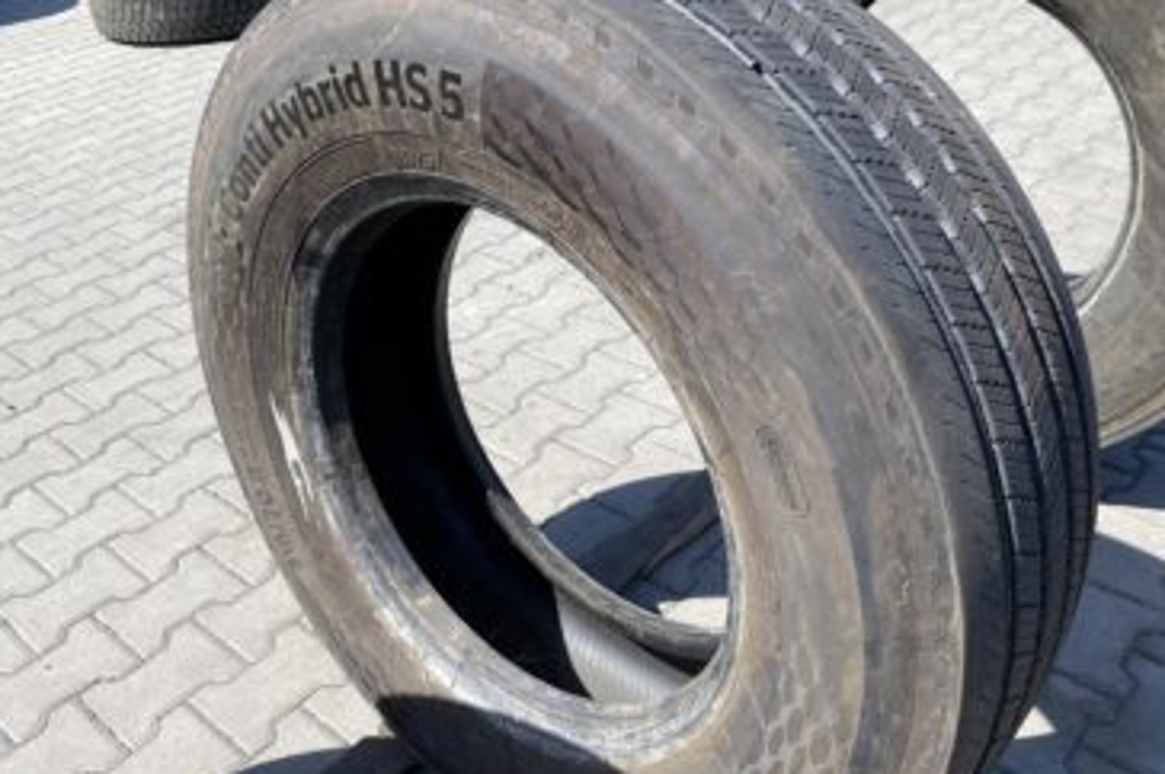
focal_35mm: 32
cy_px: 411
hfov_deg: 58.7
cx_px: 547
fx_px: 1035
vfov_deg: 41.0
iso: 32
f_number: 1.8
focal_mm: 4.25
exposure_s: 1/1287
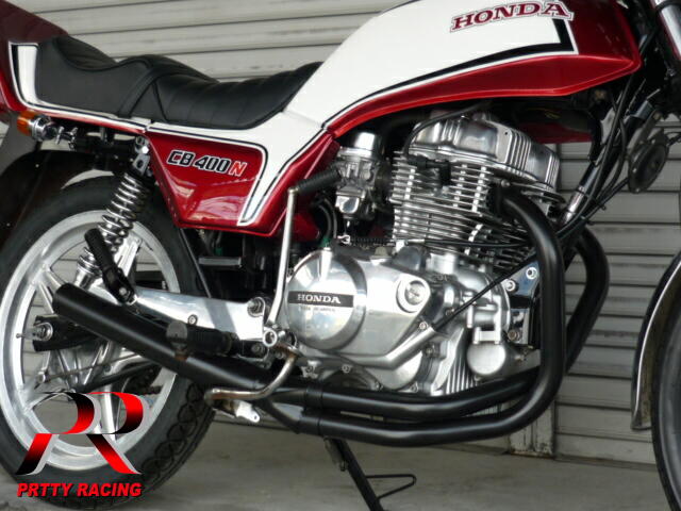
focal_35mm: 66
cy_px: 256
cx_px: 340
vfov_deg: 22.3
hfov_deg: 29.4
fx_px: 1298
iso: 100
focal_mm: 6.8
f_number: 3
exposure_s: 1/160
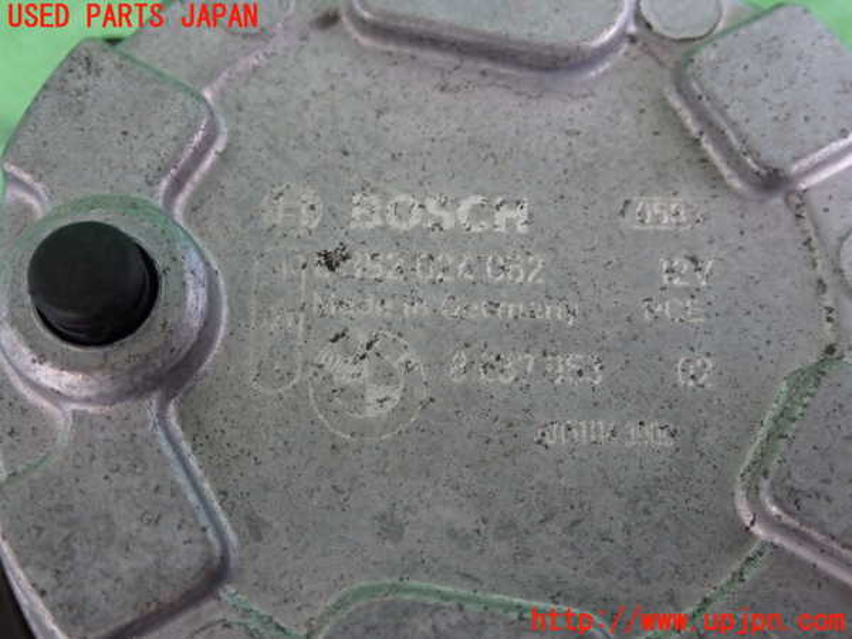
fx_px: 1157
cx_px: 426
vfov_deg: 30.9
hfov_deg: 40.4
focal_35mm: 47
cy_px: 320
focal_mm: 8.4
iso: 500
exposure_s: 1/50
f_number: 3.1
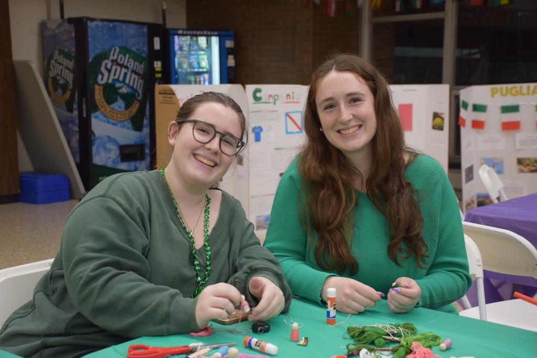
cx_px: 268
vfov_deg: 25.8
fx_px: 783
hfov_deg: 37.8
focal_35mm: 52
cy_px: 179
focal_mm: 35
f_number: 4.2
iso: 1000
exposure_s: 1/60
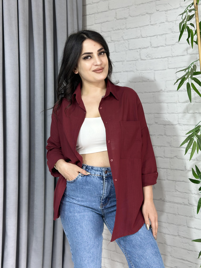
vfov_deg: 39.7
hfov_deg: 30.3
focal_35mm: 48
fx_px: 372
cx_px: 100
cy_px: 134
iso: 100
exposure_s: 1/100
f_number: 1.78
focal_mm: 6.86
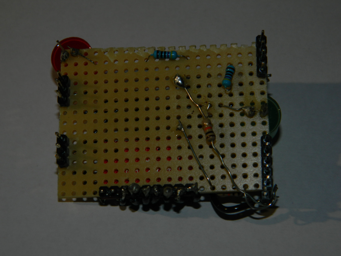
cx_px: 170
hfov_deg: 23.3
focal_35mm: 84
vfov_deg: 17.6
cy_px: 128
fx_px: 827
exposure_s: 1/30
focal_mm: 15.1
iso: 80
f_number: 11.9
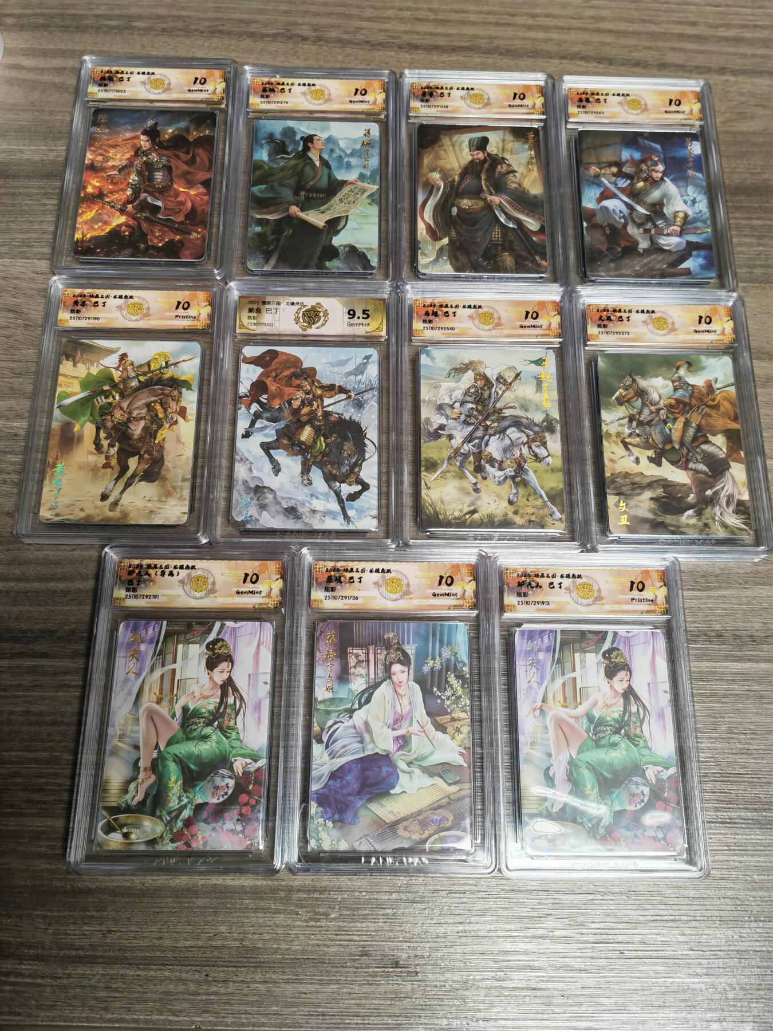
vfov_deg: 65.3
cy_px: 516
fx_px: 804
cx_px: 386
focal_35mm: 27
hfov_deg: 51.4
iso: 160
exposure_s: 1/100
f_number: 1.8
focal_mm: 5.53
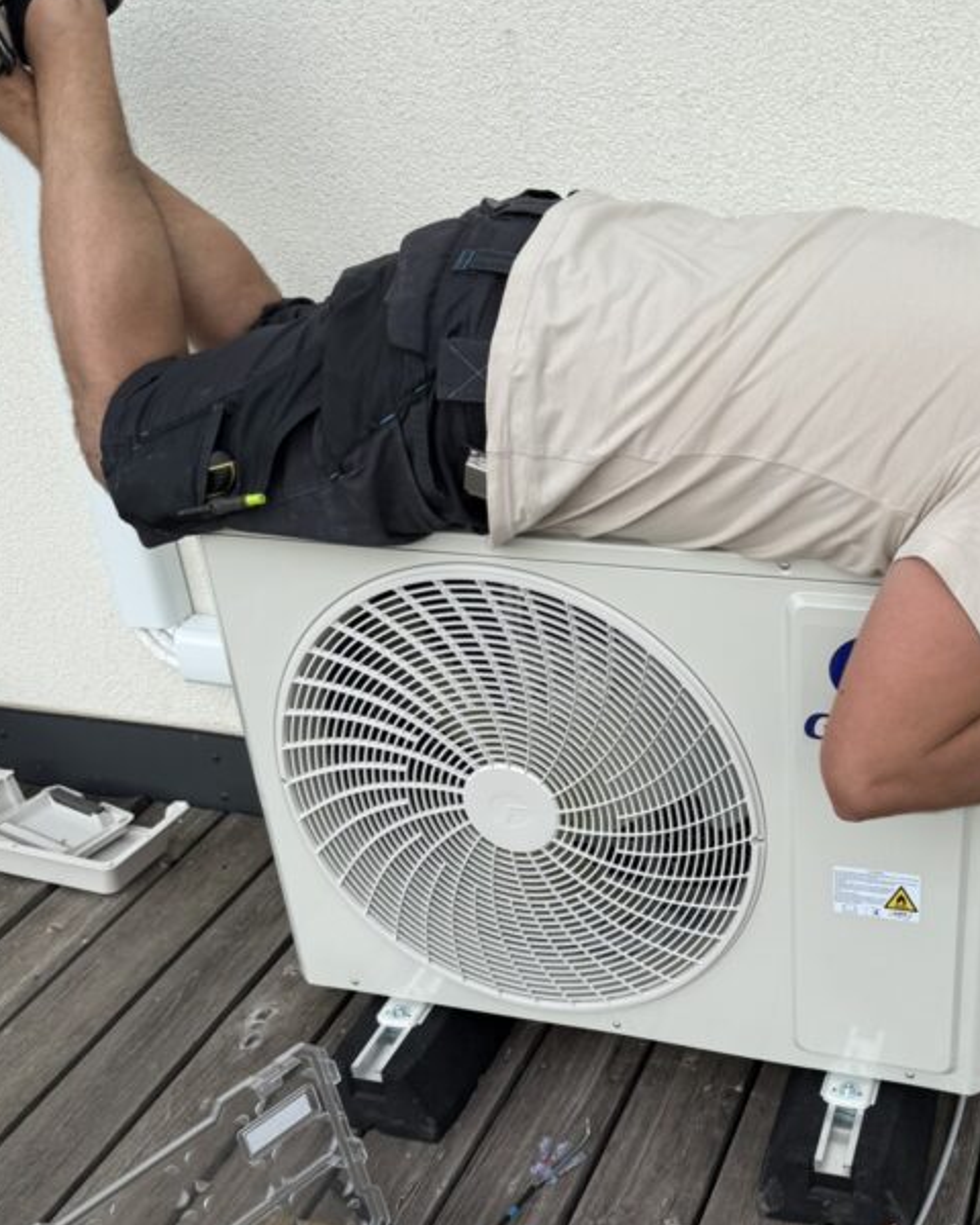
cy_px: 774
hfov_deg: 36.8
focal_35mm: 40
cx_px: 674
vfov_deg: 45.4
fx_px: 1450
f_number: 1.78
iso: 80
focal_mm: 6.76
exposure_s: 1/813
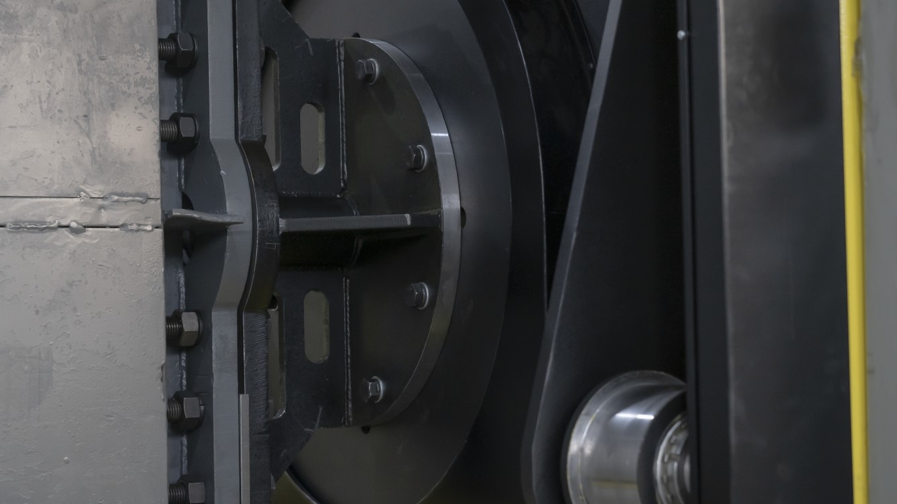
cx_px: 444
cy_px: 255
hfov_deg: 26.2
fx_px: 1926
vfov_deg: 14.9
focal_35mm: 81
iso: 1600
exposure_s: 1/100
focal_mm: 57
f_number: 3.5
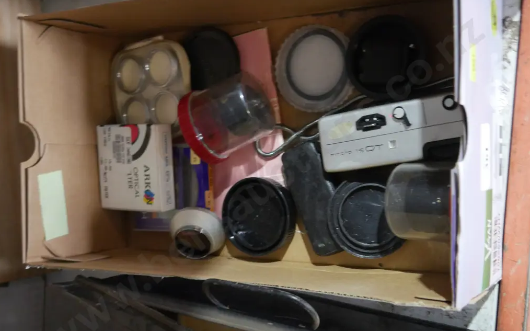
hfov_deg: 44.4
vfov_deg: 28.5
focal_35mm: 45
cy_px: 188
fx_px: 650
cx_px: 264
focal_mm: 21
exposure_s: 1/50
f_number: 4.6
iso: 3200
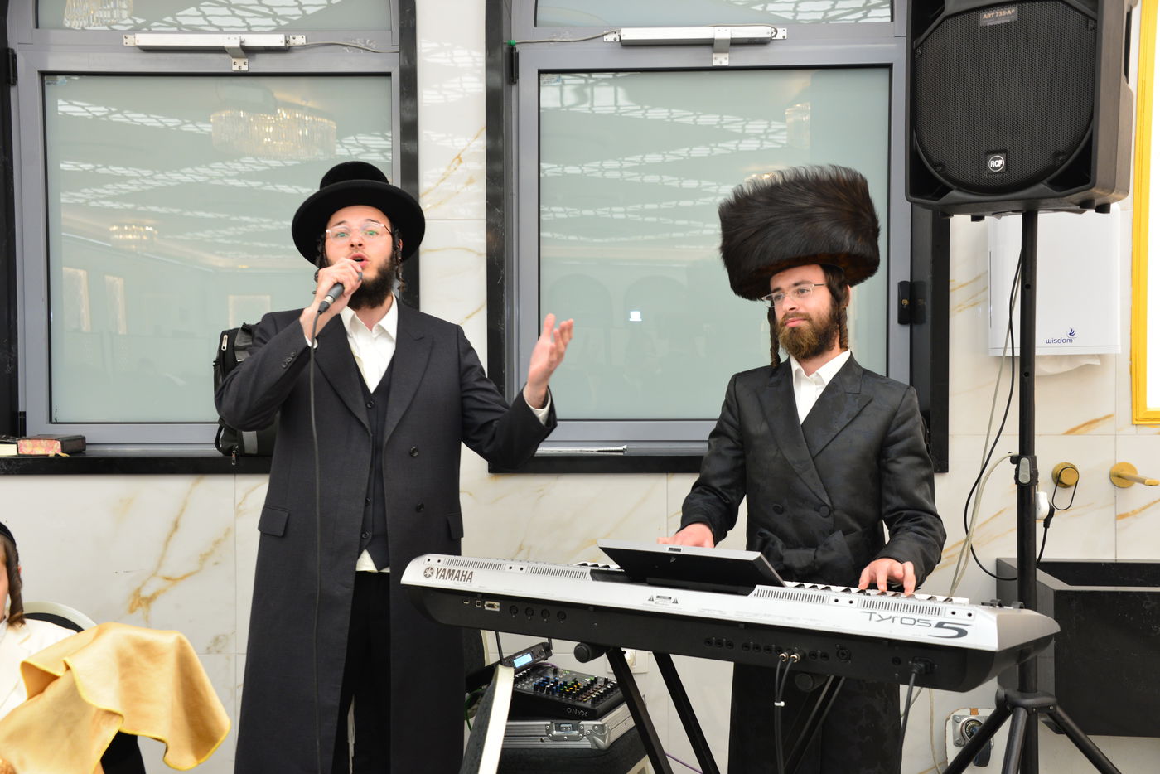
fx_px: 1418
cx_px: 580
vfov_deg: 30.5
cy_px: 387
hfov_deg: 44.5
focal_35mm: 44
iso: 1000
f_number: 5.6
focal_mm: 44
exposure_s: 1/100
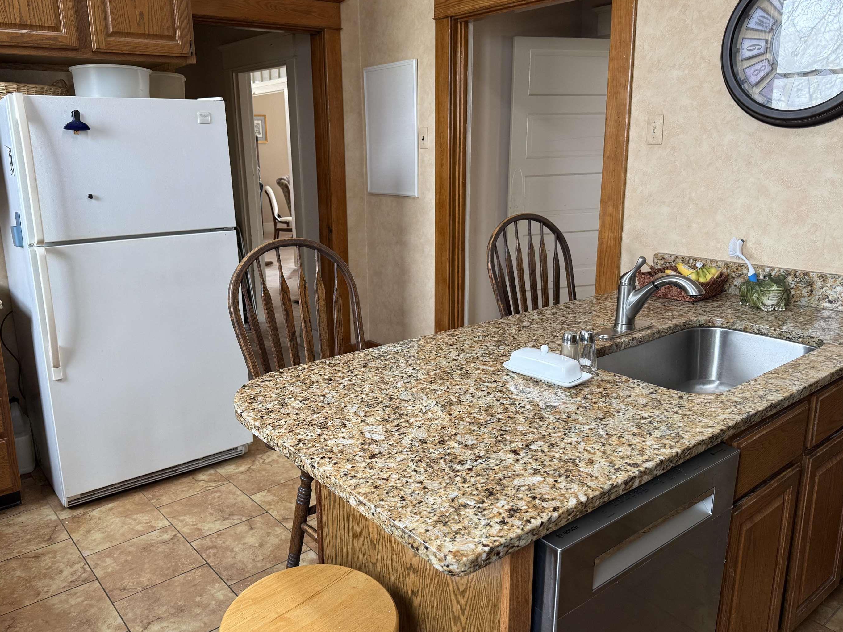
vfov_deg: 51.3
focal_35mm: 27
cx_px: 387
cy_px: 293
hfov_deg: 65.2
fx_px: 657
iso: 160
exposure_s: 1/60
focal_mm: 6.76
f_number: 1.78
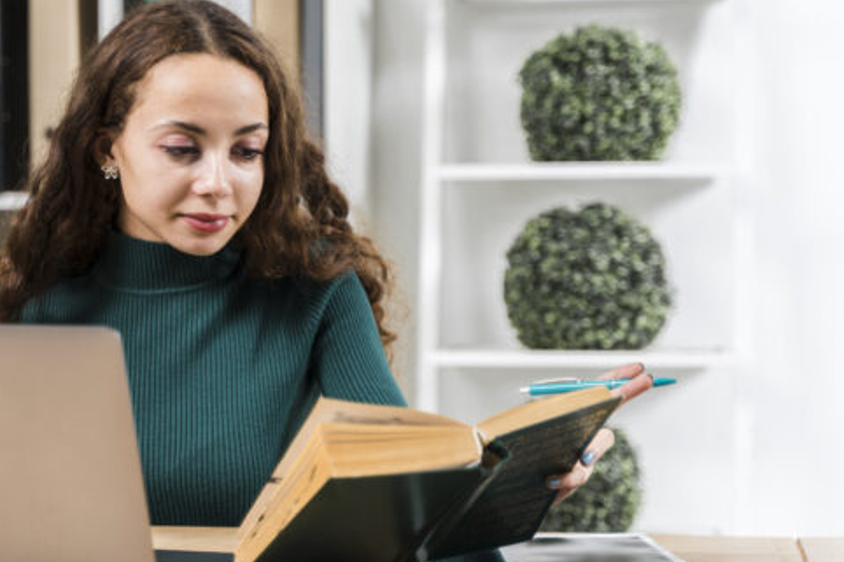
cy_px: 278
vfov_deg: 12.4
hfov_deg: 18.5
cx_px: 226
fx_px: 2578
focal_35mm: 110
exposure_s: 1/160
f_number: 2.8
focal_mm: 69
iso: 320
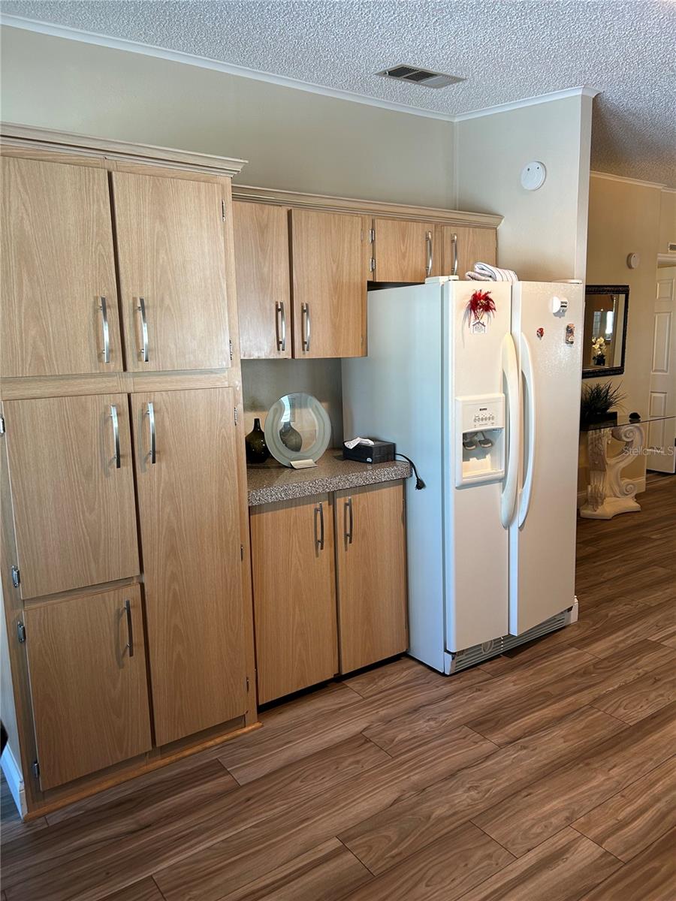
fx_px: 677
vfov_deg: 67.3
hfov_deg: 53.1
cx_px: 338
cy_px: 450
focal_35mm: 26
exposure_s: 1/60
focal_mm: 5.7
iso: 100
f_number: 1.5
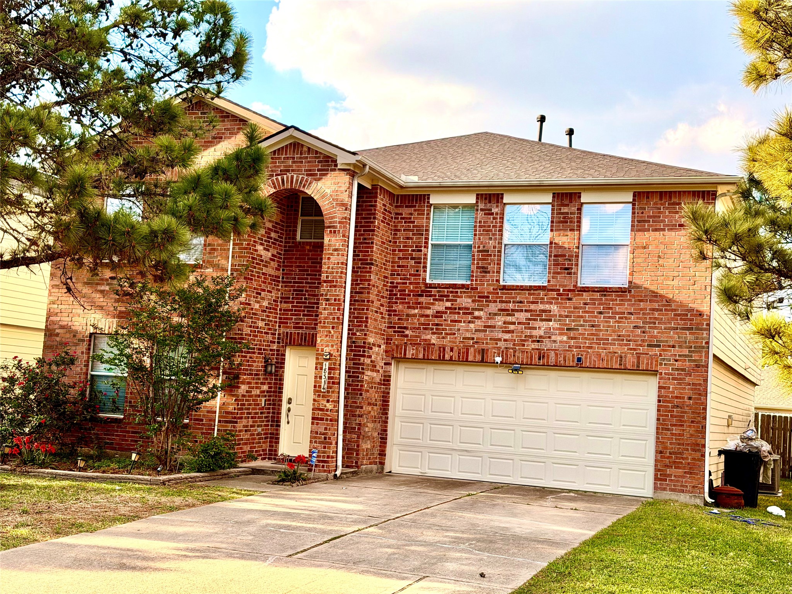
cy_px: 297
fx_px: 1098
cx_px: 396
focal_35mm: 48
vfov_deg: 30.3
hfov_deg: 39.7
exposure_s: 1/1980
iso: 100
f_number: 1.78
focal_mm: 6.76
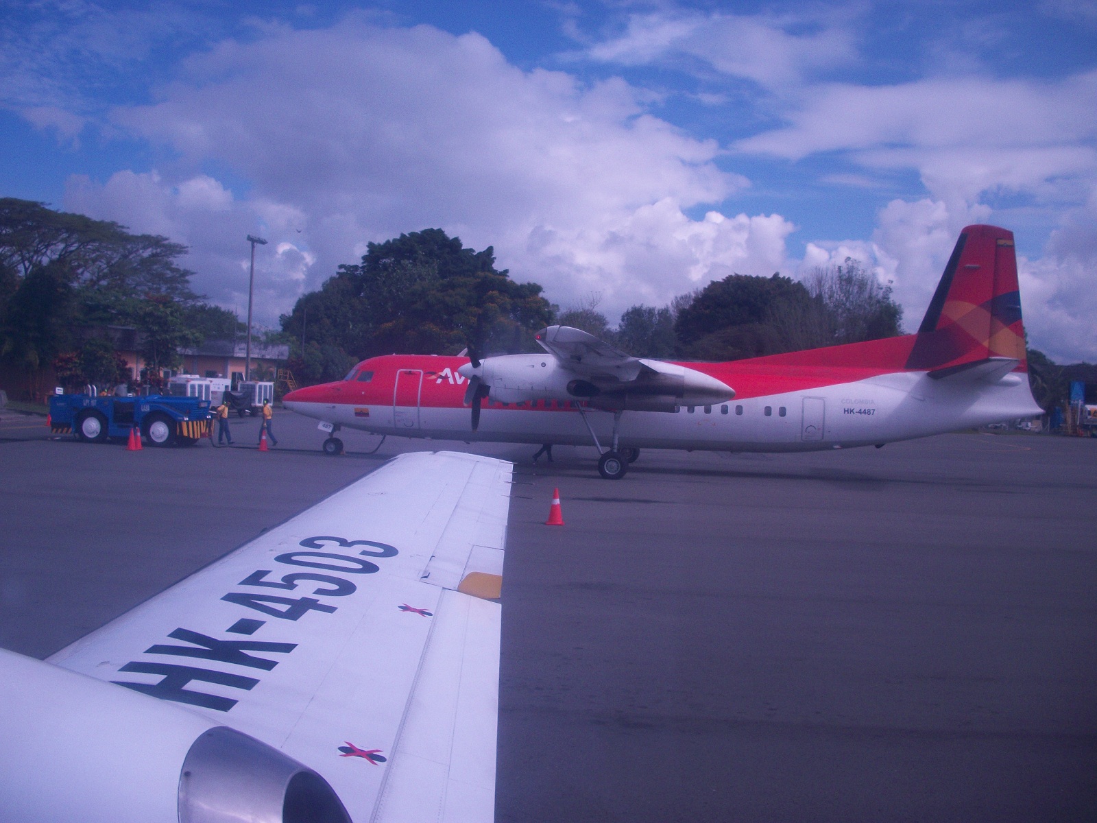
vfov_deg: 40.7
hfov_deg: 52.6
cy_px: 412
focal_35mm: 35
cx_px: 548
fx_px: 1109
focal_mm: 6.3
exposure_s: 1/640
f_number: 3.1
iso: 80
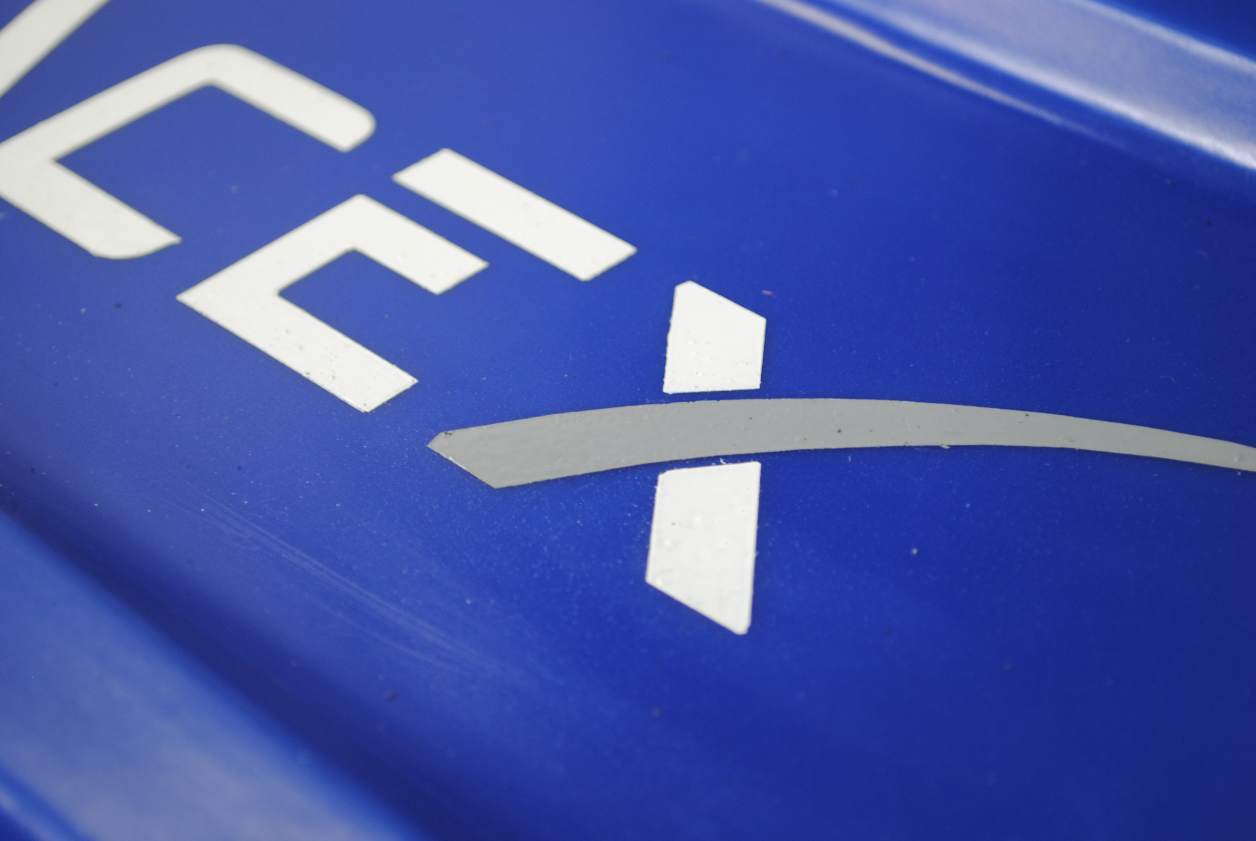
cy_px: 420
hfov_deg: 28.0
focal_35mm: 72
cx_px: 628
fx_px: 2515
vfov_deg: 19.0
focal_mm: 48
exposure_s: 1/3
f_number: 5.6
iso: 200
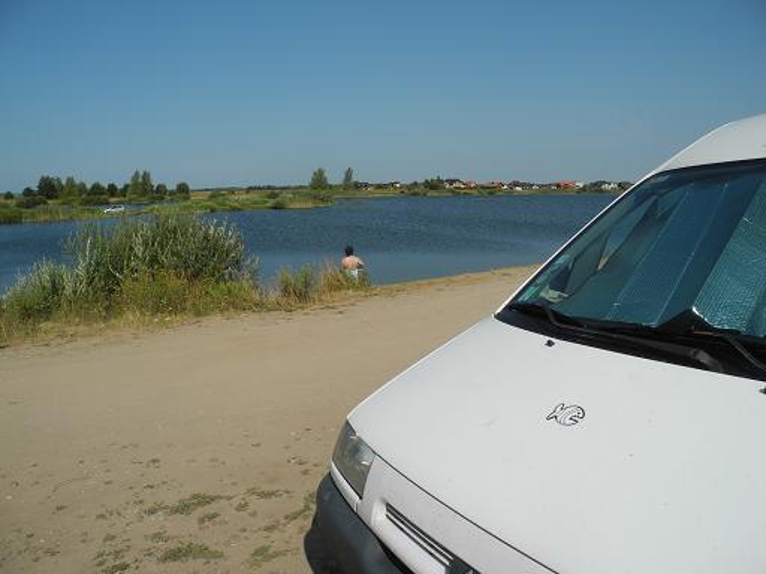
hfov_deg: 63.4
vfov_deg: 49.7
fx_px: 620
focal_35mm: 28
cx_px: 383
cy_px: 287
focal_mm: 6
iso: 100
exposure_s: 1/1000
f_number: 5.6
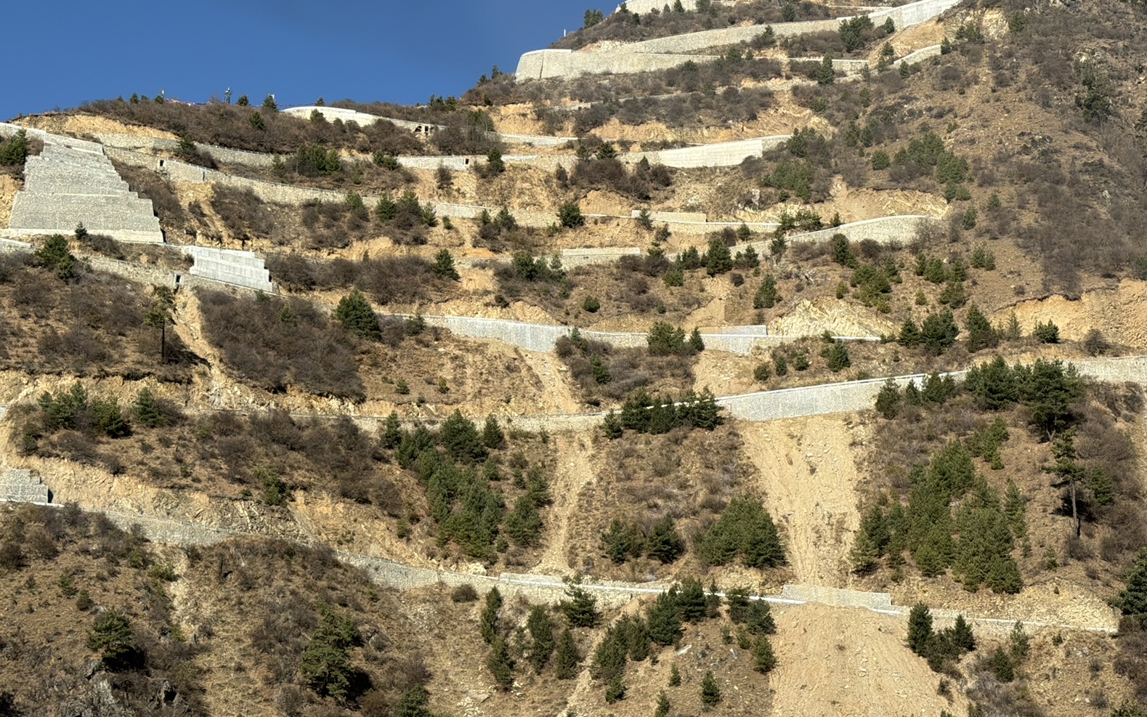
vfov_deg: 19.7
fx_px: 2063
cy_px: 315
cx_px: 604
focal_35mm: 66
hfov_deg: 31.1
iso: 64
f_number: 1.78
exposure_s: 1/3704
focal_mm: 6.76
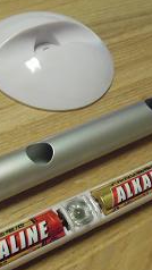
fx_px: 315
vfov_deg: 46.0
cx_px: 19
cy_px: 167
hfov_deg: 26.3
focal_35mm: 44
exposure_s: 1/30
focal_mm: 4.3
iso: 1600
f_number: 7.1
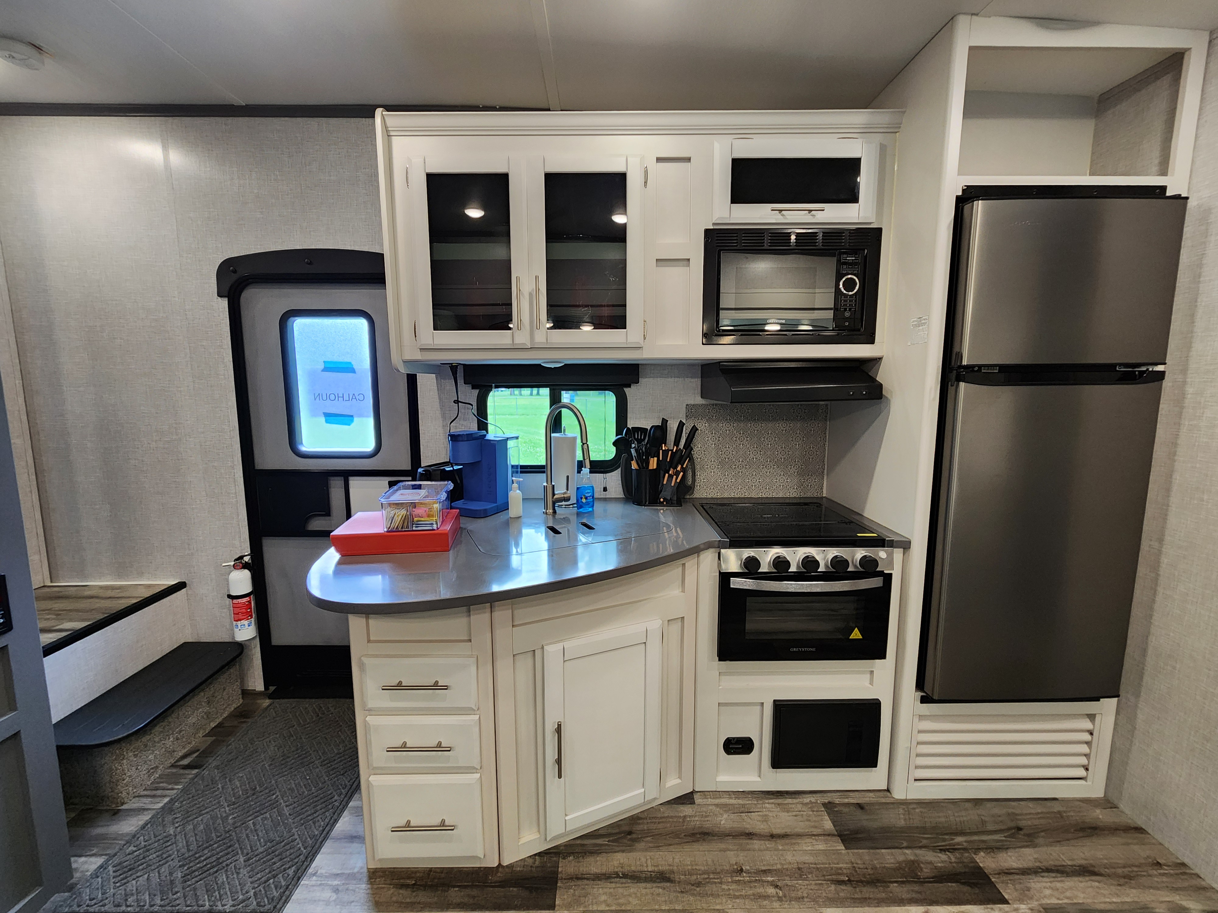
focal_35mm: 13
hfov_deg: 106.2
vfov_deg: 89.9
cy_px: 456
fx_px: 457
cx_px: 609
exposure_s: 1/60
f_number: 2.2
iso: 320
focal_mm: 2.2
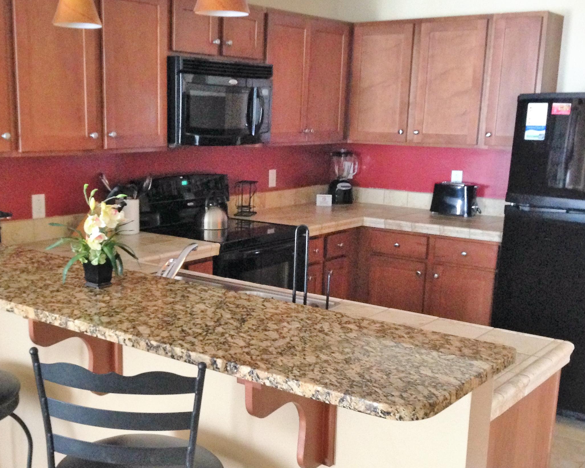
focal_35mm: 47
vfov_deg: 32.0
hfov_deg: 39.4
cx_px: 231
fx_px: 814
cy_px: 279
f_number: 2.4
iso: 400
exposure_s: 1/17
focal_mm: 4.12
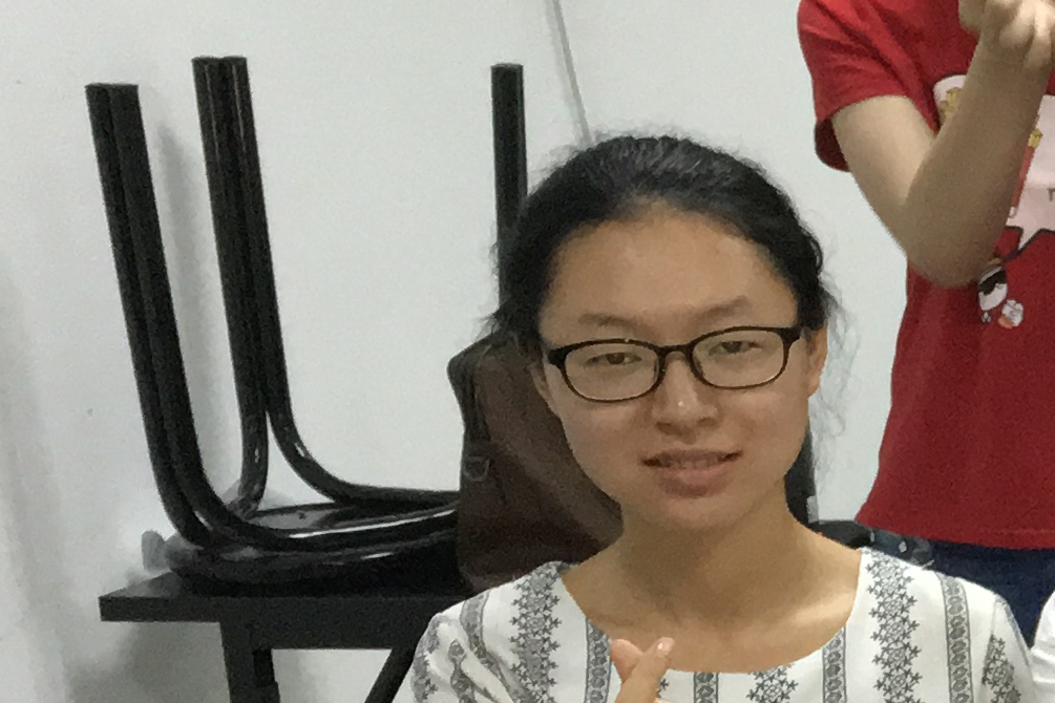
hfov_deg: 14.3
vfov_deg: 11.2
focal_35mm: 121
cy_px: 711
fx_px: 3546
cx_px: 2072
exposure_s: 1/25
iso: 160
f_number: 2.2
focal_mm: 4.15
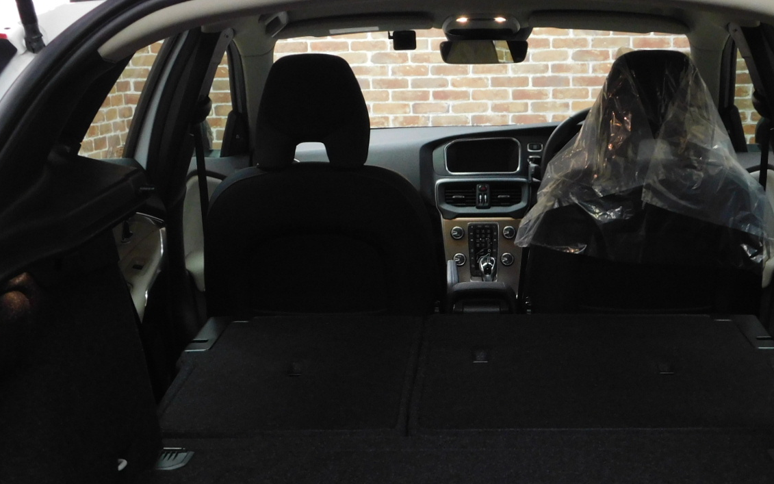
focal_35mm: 54
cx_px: 461
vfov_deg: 23.9
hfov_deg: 37.4
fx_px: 1139
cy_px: 329
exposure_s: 1/25
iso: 400
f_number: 3.5
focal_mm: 6.3
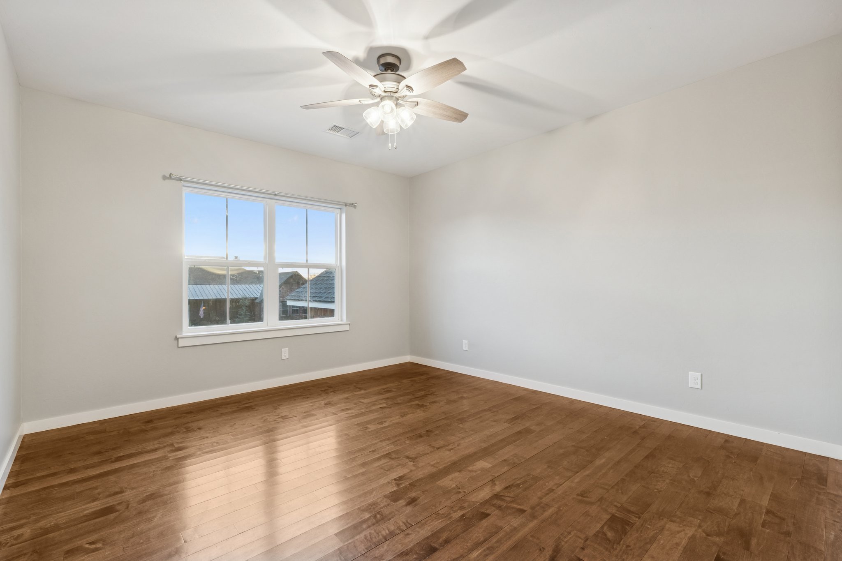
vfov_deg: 74.1
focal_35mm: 16
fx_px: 372
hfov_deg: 97.1
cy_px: 280
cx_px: 421
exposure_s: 1/15
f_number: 8
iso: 200
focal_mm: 10.6
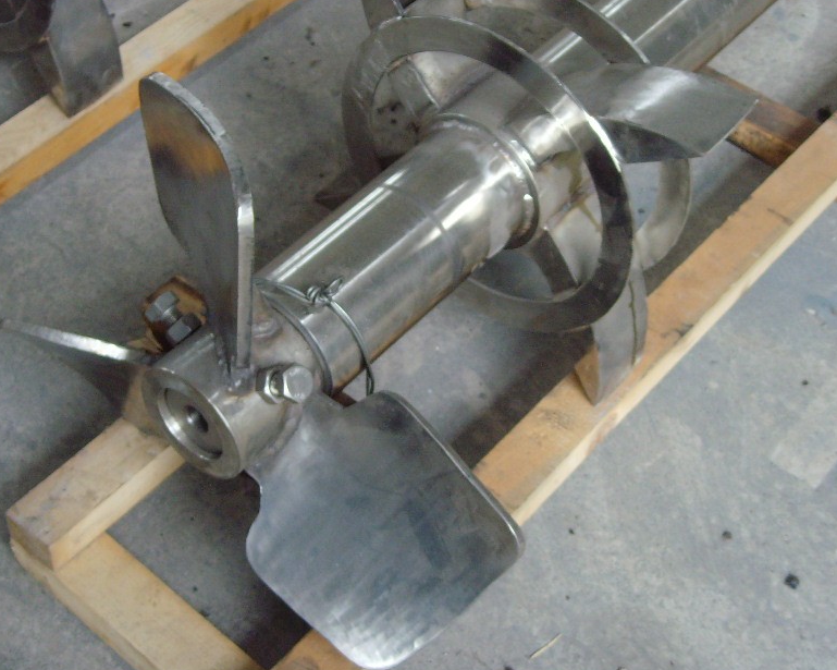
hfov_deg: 29.1
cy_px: 299
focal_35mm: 65
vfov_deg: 23.5
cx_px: 372
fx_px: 1610
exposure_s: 1/30
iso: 200
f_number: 3.8
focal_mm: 8.8
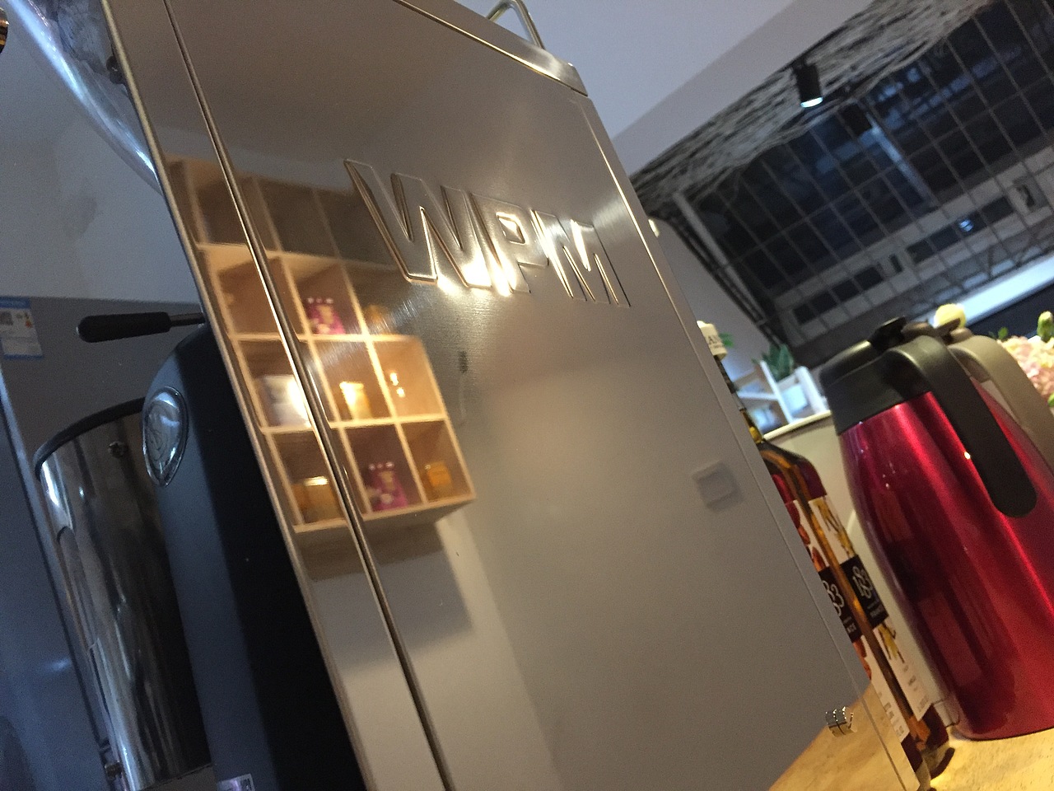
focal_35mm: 29
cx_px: 527
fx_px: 883
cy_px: 396
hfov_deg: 61.7
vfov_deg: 48.2
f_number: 2.2
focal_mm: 4.15
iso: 250
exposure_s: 1/25
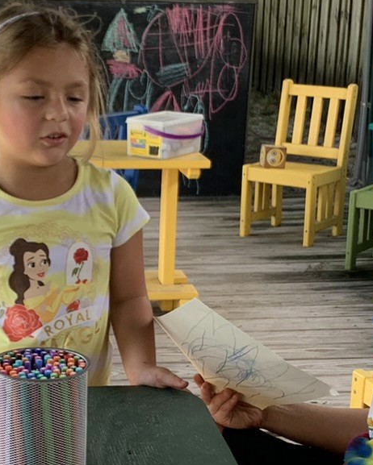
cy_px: 307
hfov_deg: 17.0
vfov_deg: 21.2
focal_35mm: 90
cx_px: 100
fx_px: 1241
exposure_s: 1/195
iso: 25
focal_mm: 4.25
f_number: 1.8
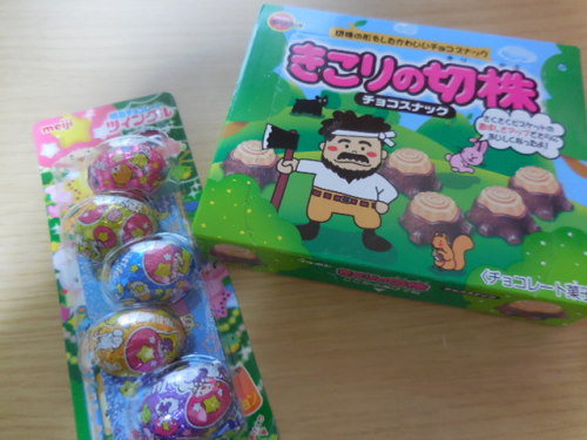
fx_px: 424
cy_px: 220
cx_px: 294
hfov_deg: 69.4
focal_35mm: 25
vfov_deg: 54.9
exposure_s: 1/10
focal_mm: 4.5
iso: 400
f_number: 3.3
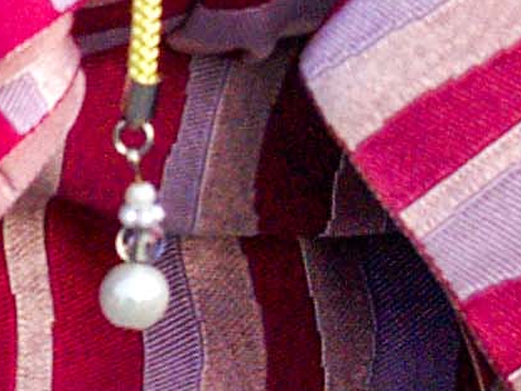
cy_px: 290
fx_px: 9515
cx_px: -985
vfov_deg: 2.4
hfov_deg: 3.1
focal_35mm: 632
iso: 400
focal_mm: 40
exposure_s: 1/200
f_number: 5
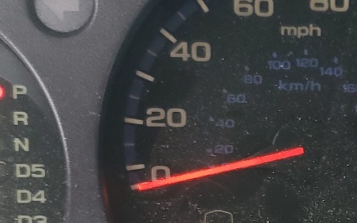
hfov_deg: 20.2
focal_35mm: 101
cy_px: 270
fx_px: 983
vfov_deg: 12.6
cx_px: 313
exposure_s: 1/120
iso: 83
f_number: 1.5
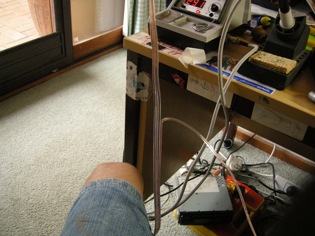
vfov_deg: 39.7
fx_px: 328
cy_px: 118
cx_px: 158
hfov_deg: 51.4
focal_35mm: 36
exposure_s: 1/38.7
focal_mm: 7.5
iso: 400
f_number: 2.7
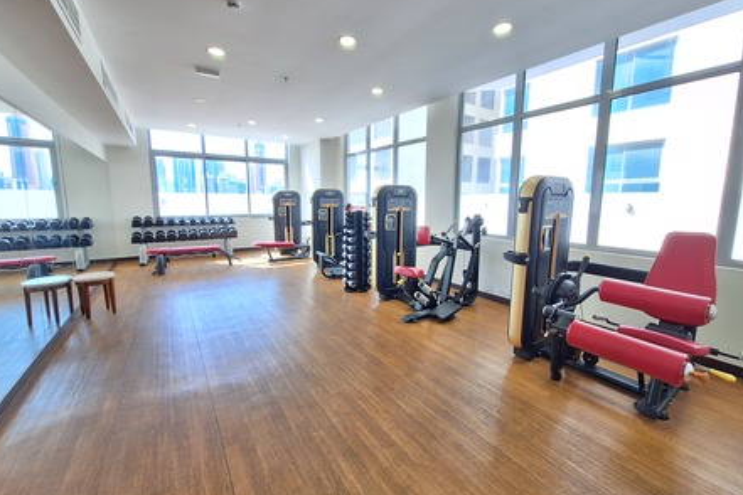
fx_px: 289
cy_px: 237
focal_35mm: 14
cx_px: 375
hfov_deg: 104.3
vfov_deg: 81.2
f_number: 2.2
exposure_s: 1/50
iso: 100
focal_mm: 1.74
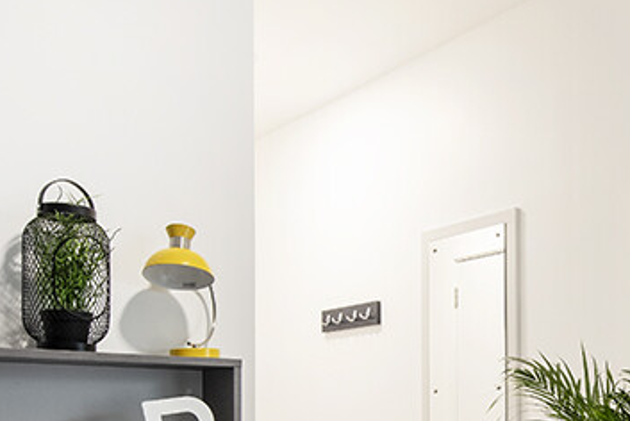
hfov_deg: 37.4
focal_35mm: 51
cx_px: 509
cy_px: 424
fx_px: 893
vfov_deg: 25.2
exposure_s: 1/1.67
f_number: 11
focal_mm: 15
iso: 250
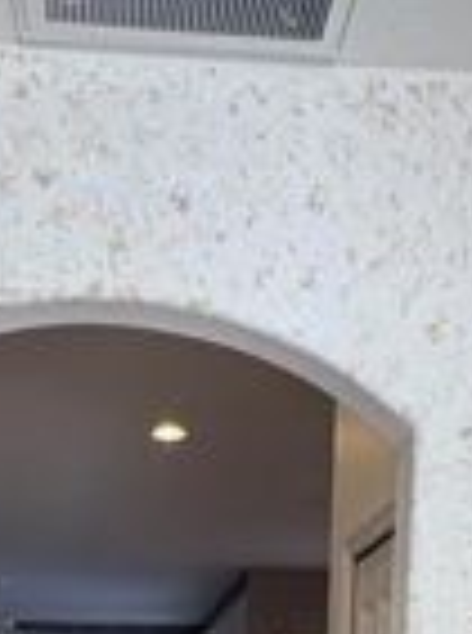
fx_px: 968
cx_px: 178
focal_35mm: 53
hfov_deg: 27.3
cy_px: 868
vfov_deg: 28.3
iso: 125
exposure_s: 1/120
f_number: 2.2
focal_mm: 2.22
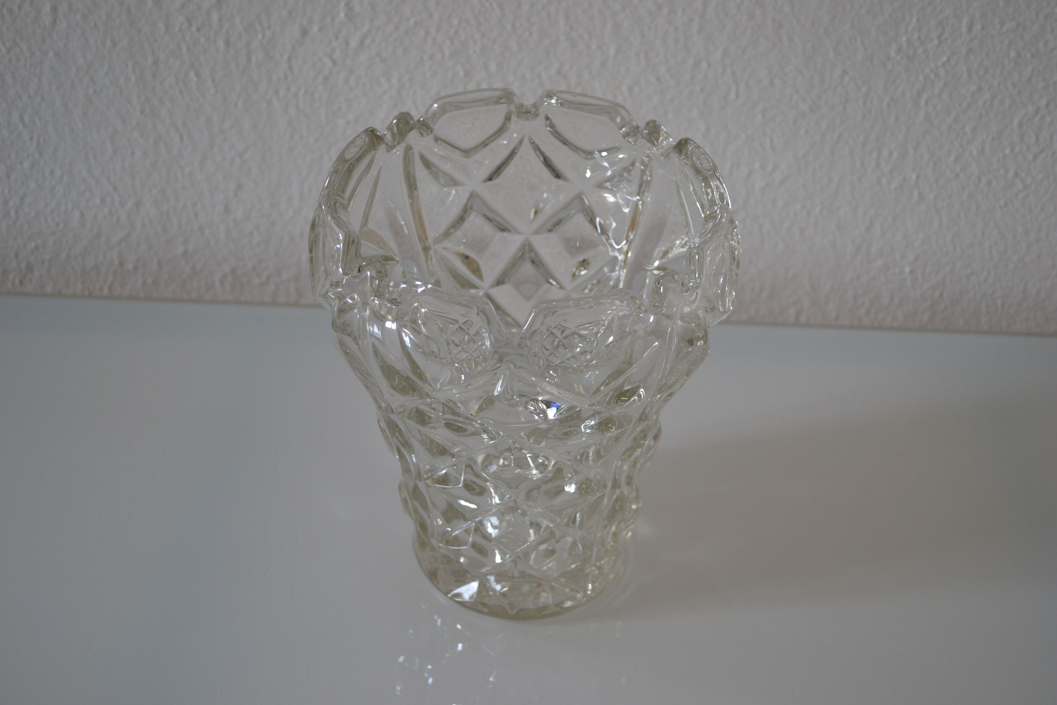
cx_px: 528
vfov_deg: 29.9
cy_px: 352
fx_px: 1321
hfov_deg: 43.6
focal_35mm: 45
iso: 400
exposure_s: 1/30
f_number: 4.5
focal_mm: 30
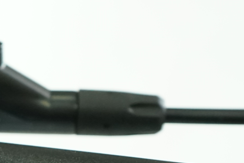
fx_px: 894
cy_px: 168
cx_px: -174
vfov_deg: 10.3
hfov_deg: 14.0
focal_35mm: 132
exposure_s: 1/200
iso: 2000
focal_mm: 31
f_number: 4.5
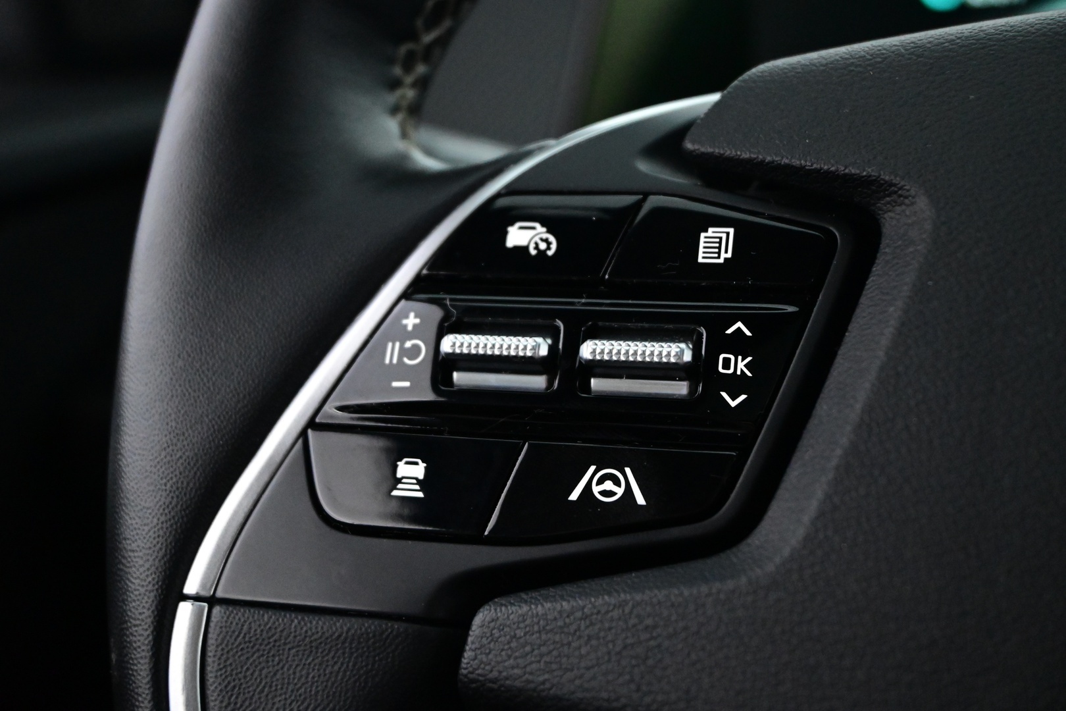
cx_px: 533
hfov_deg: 40.5
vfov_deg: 27.7
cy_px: 356
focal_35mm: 49
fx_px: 1443
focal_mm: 32.5
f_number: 5
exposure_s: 1/50
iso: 5600
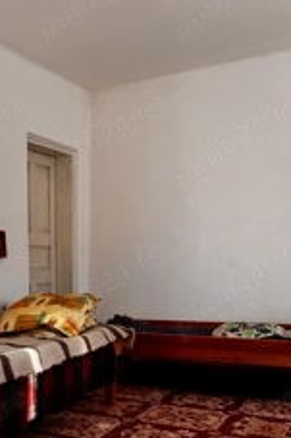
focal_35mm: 44
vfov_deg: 43.3
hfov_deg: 29.3
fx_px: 534
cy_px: 320
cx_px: 33
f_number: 1.78
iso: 80
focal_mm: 6.76
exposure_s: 1/309
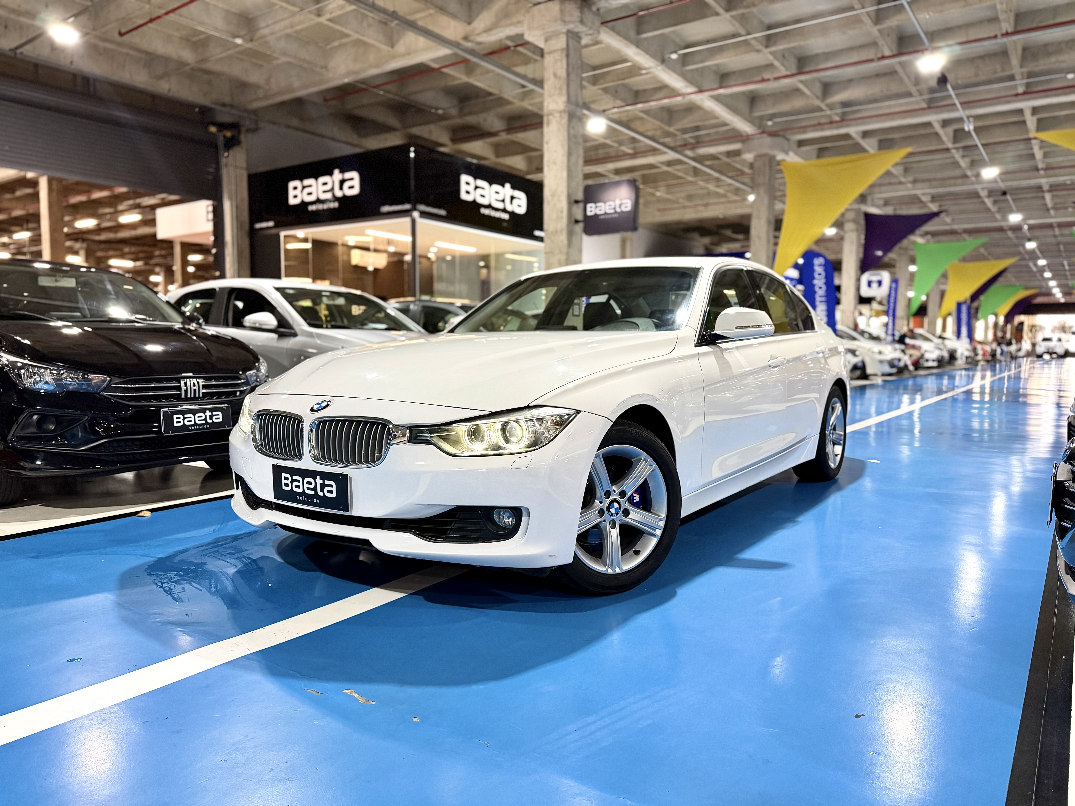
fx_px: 745
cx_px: 538
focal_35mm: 24
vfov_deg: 56.8
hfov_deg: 71.6
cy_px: 403
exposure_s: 1/84
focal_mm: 6.76
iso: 200
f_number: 1.78
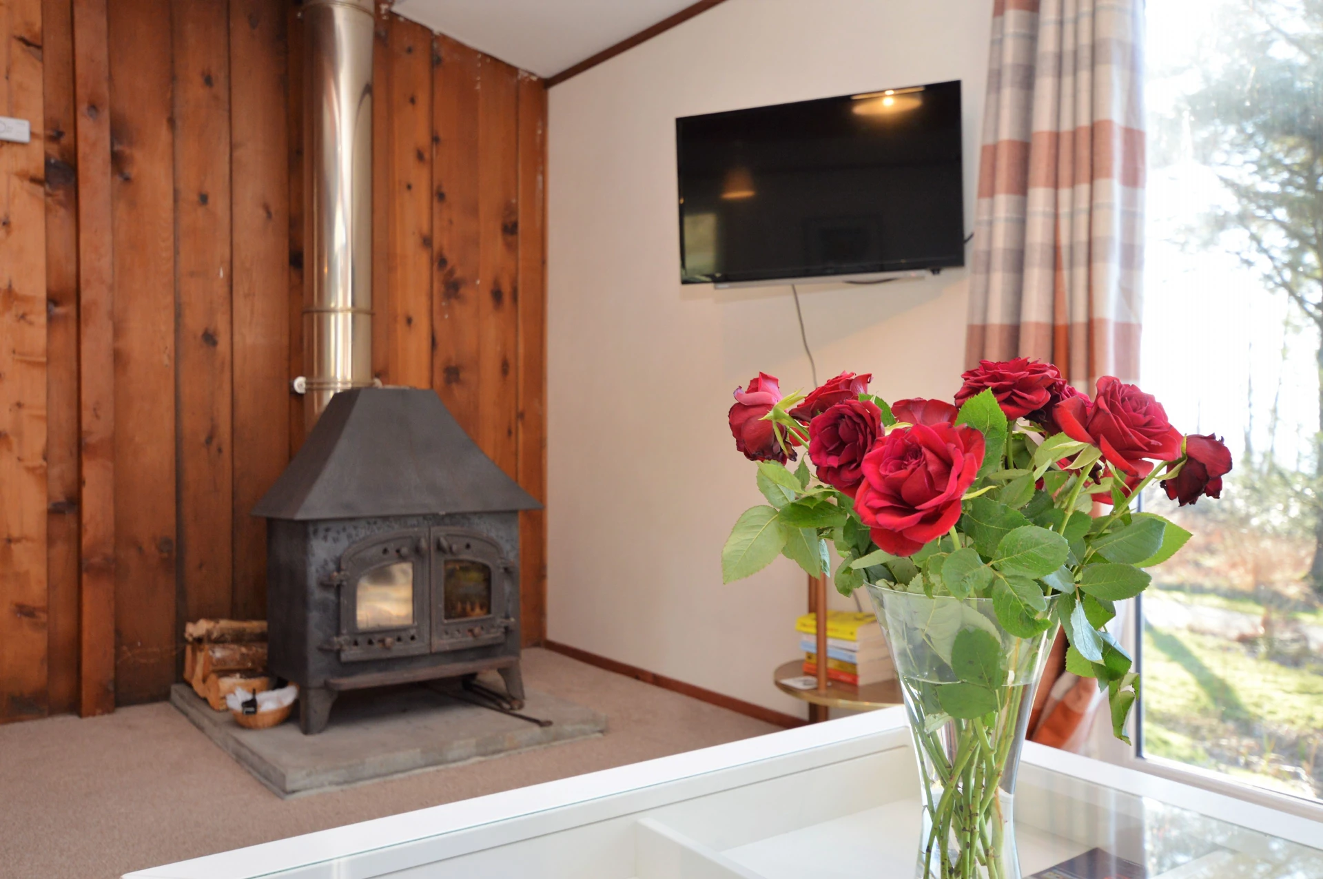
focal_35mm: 30
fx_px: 1101
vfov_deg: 43.5
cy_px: 440
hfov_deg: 62.0
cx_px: 662
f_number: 5
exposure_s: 1/100
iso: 400
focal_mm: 20
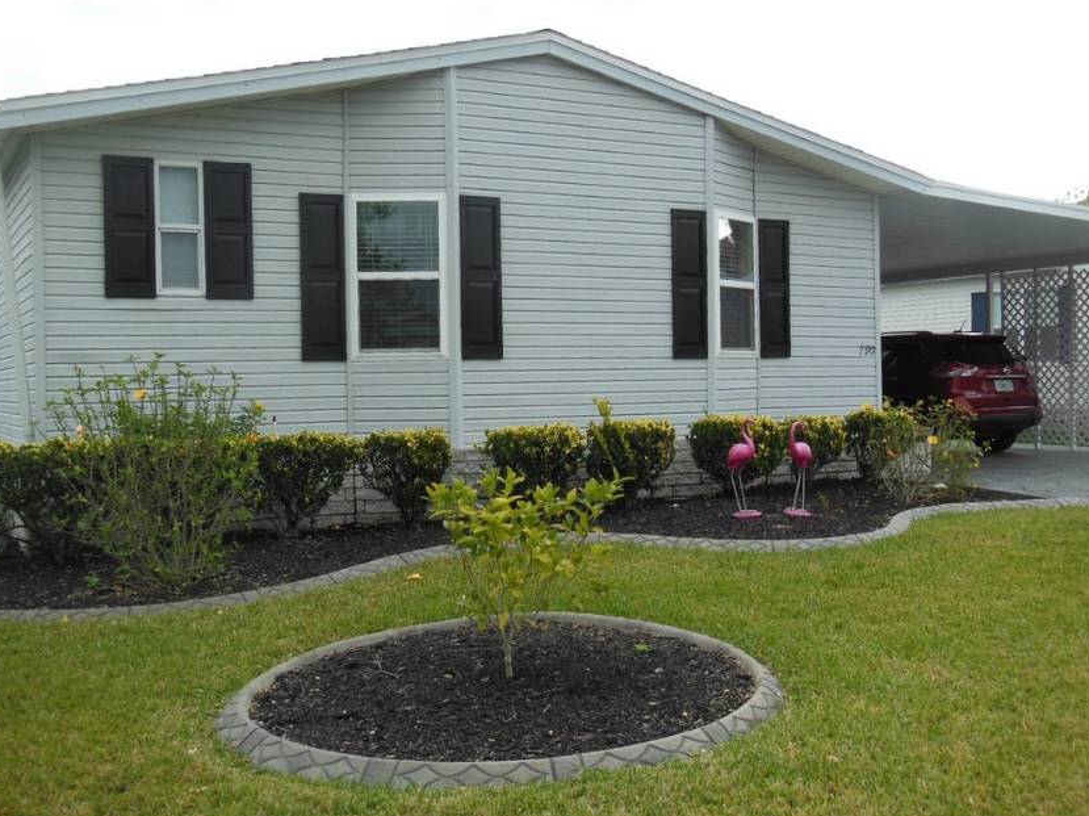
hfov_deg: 46.8
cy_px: 403
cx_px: 541
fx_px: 1258
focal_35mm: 40
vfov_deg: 35.9
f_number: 4.1
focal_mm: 6.9
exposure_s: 1/250
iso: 125
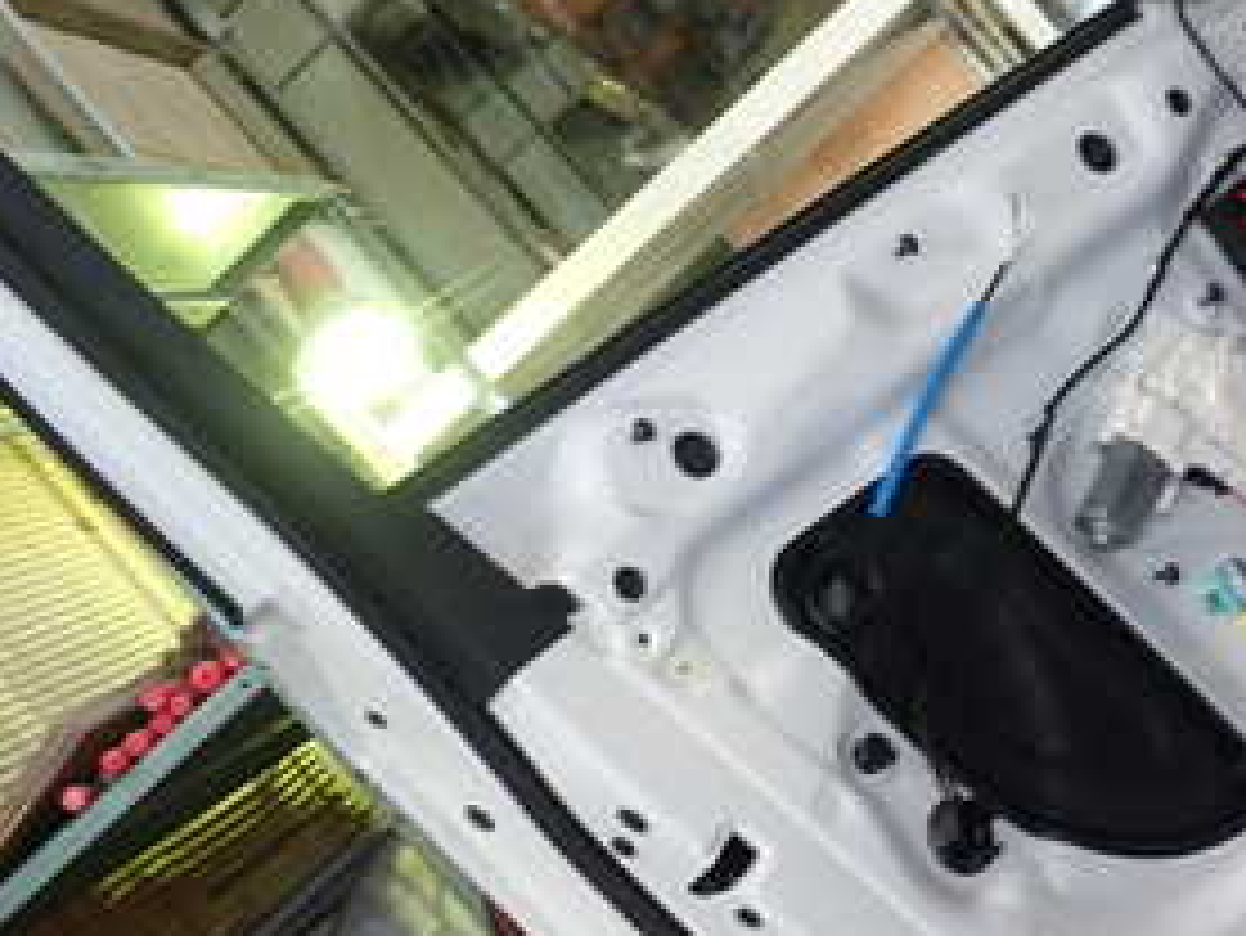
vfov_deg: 22.5
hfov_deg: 29.7
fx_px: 2341
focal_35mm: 65
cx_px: 765
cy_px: 594
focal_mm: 5.4
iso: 200
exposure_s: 1/40
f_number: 2.3
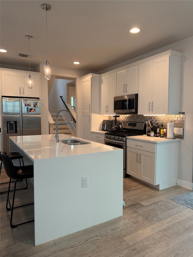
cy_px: 128
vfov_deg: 71.6
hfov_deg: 56.8
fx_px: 178
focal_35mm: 24
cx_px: 96
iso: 160
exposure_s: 1/120
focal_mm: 6.76
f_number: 1.78
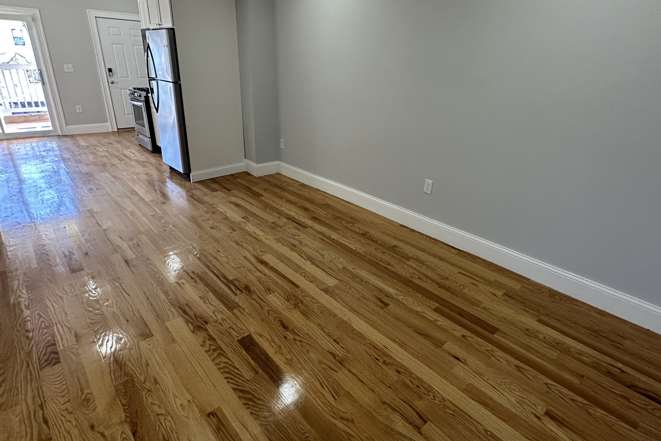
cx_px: 357
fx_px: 367
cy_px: 200
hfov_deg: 83.8
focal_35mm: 20
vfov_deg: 61.8
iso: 250
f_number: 2.2
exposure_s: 1/60
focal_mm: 2.22
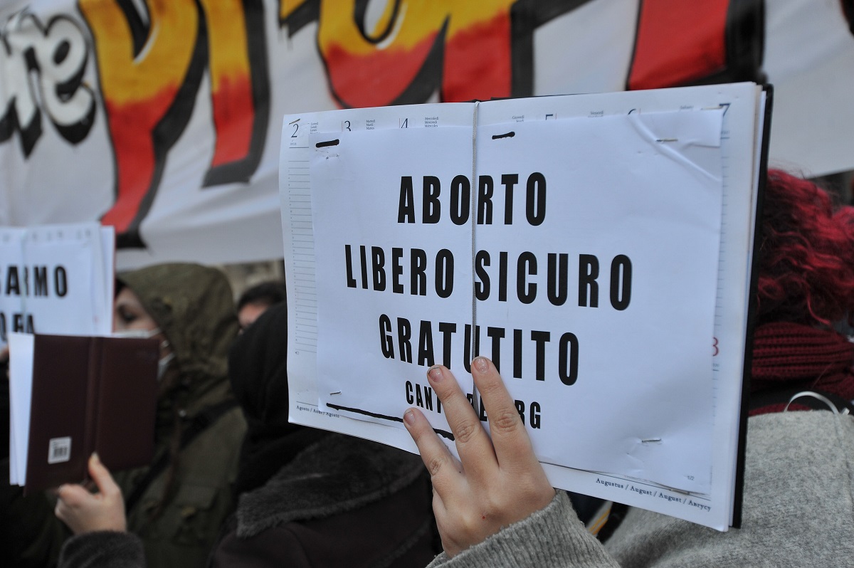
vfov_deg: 37.8
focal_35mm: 35
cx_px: 427
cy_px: 284
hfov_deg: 54.5
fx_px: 830
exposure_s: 1/160
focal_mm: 35
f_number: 6.3
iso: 1000
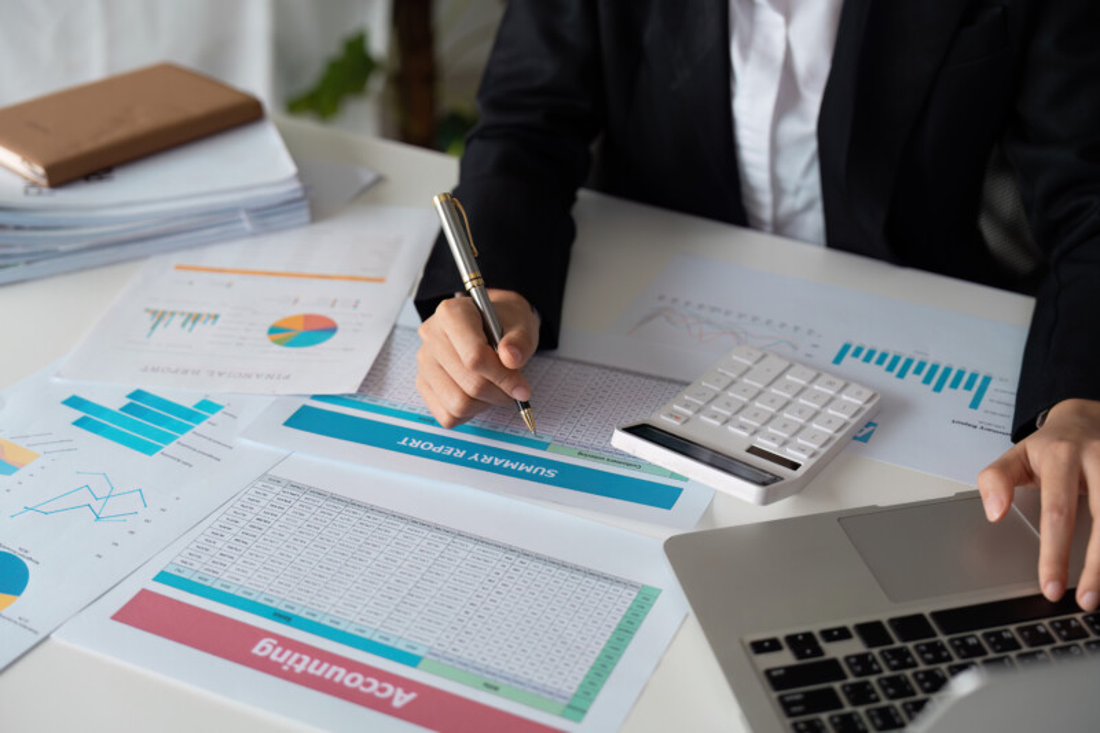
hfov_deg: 41.9
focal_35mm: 47
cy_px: 366
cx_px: 550
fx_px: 1436
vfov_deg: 28.6
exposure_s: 1/250
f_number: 2.8
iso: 200
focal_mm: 47
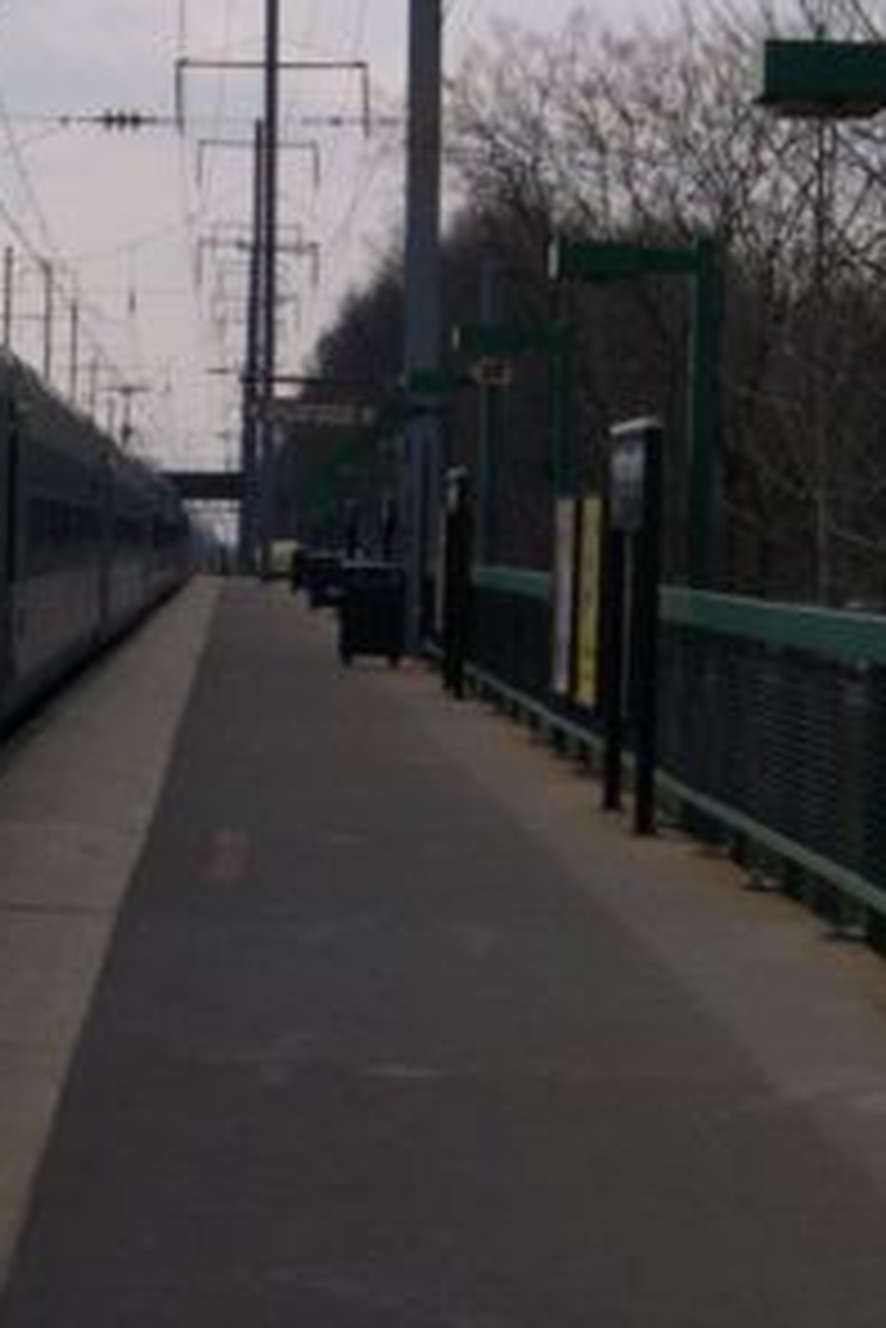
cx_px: 117
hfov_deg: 10.0
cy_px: 680
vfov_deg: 15.0
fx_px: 5051
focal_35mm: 137
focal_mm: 8
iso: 100
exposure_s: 1/277
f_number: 7.6
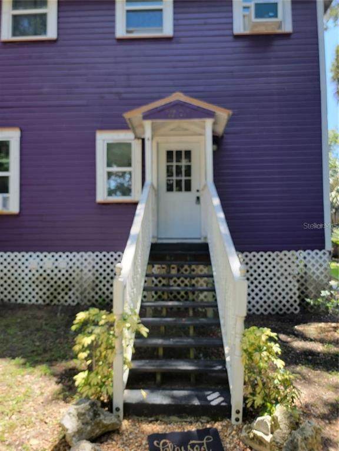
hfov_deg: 56.8
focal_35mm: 24
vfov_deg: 71.6
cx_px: 170
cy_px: 226
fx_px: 313
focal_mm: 6.7
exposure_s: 1/120
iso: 20
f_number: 1.8
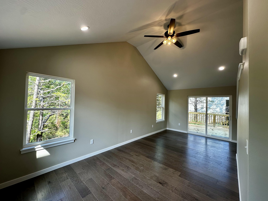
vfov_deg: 85.7
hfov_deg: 102.1
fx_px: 108
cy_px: 100
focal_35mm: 14
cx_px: 134
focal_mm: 2.22
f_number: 2.2
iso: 64
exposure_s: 1/120
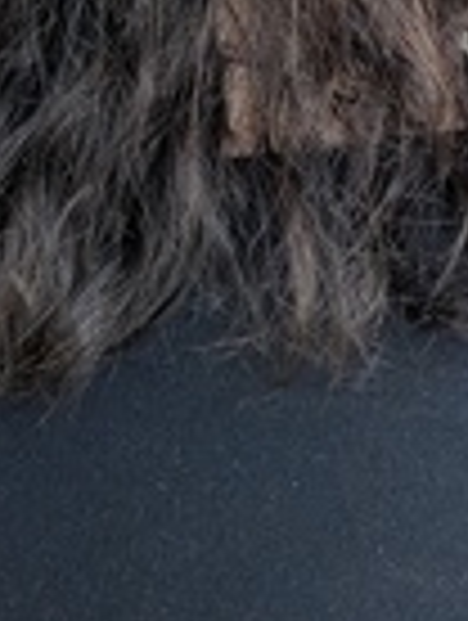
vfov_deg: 21.3
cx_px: 346
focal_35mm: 83
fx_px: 1492
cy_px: -189
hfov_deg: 17.7
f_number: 1.85
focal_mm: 6.81
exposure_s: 1/123
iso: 219
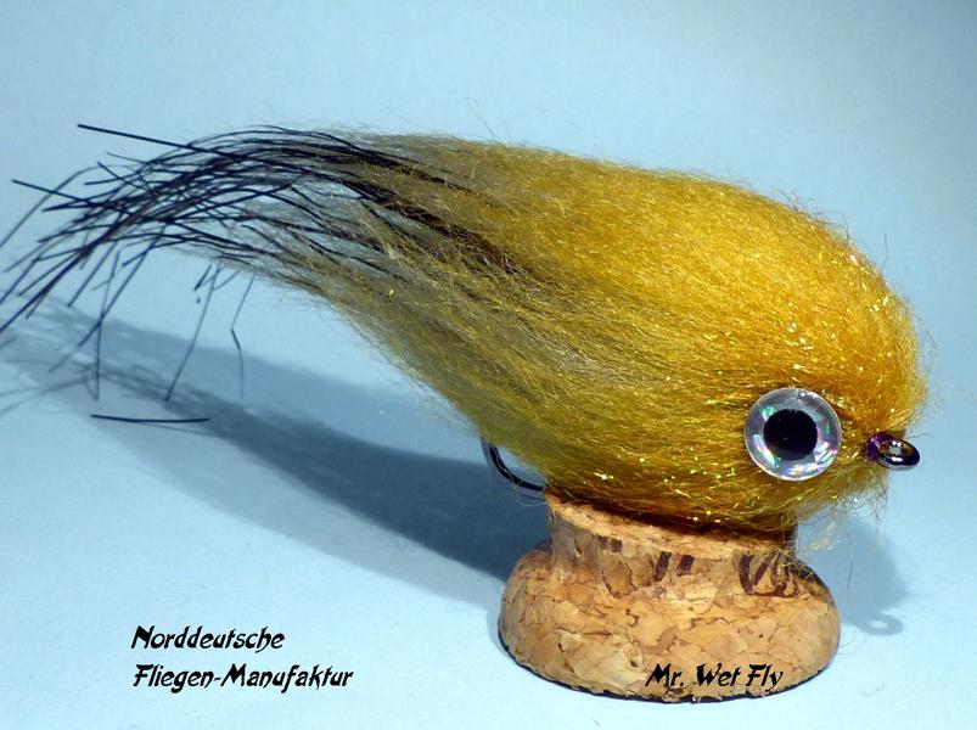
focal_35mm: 25
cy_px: 365
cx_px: 488
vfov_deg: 54.8
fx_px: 705
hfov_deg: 69.5
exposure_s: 1/125
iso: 100
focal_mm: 4.5
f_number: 3.5
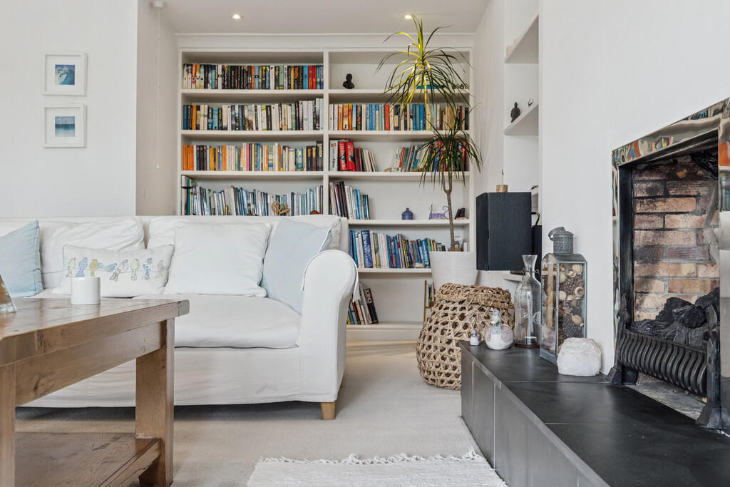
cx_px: 365
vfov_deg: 37.9
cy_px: 244
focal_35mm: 35
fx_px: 710
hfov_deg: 54.4
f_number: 8
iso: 4000
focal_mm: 35
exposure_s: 1/100
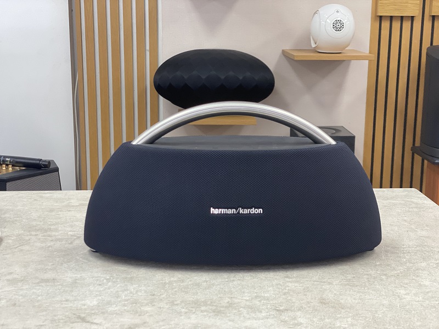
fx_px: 659
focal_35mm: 52
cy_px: 164
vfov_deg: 28.0
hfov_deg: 36.8
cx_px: 220
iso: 160
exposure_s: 1/100
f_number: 2
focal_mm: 6
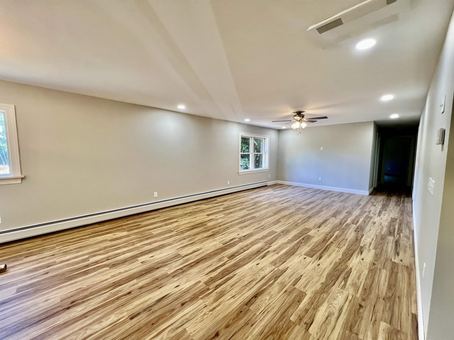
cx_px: 227
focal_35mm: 13
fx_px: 170
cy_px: 170
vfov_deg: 89.9
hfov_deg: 106.2
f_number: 1.8
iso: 160
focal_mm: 1.57
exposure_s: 1/120
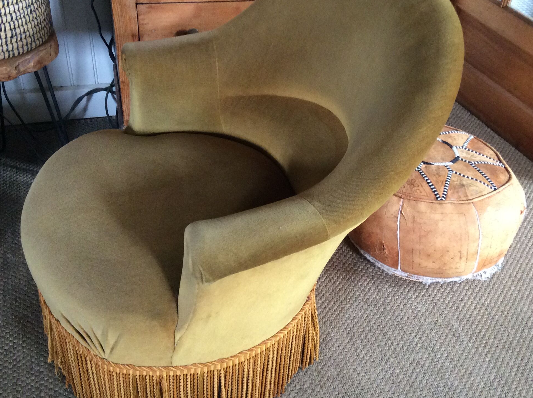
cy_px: 199
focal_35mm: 43
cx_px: 281
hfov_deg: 43.9
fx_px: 661
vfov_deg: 33.5
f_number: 2.4
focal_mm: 3.3
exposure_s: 1/25
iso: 160
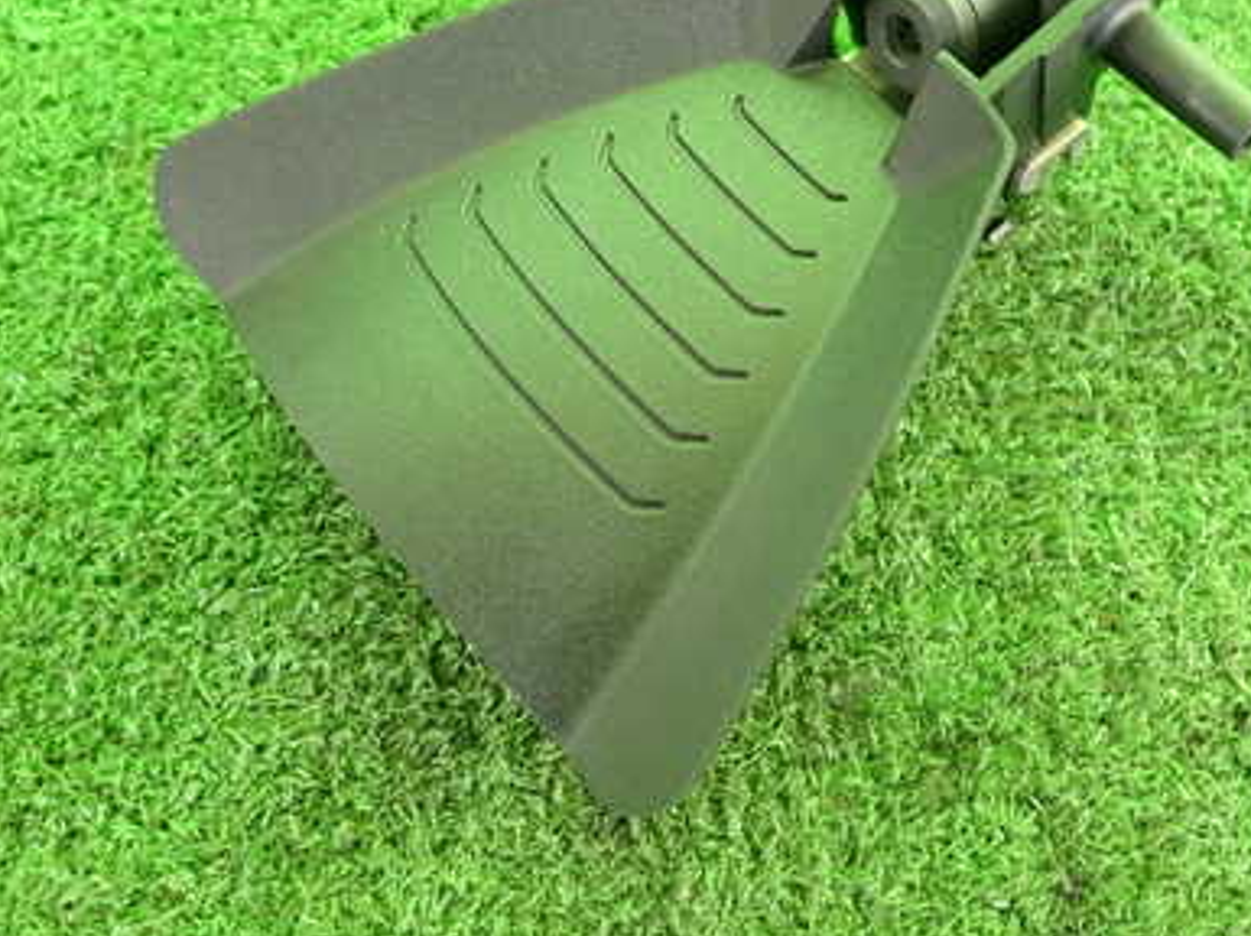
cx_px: 809
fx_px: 1408
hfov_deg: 47.3
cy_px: 332
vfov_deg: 36.5
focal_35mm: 39
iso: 200
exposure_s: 1/50
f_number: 2
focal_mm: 4.5
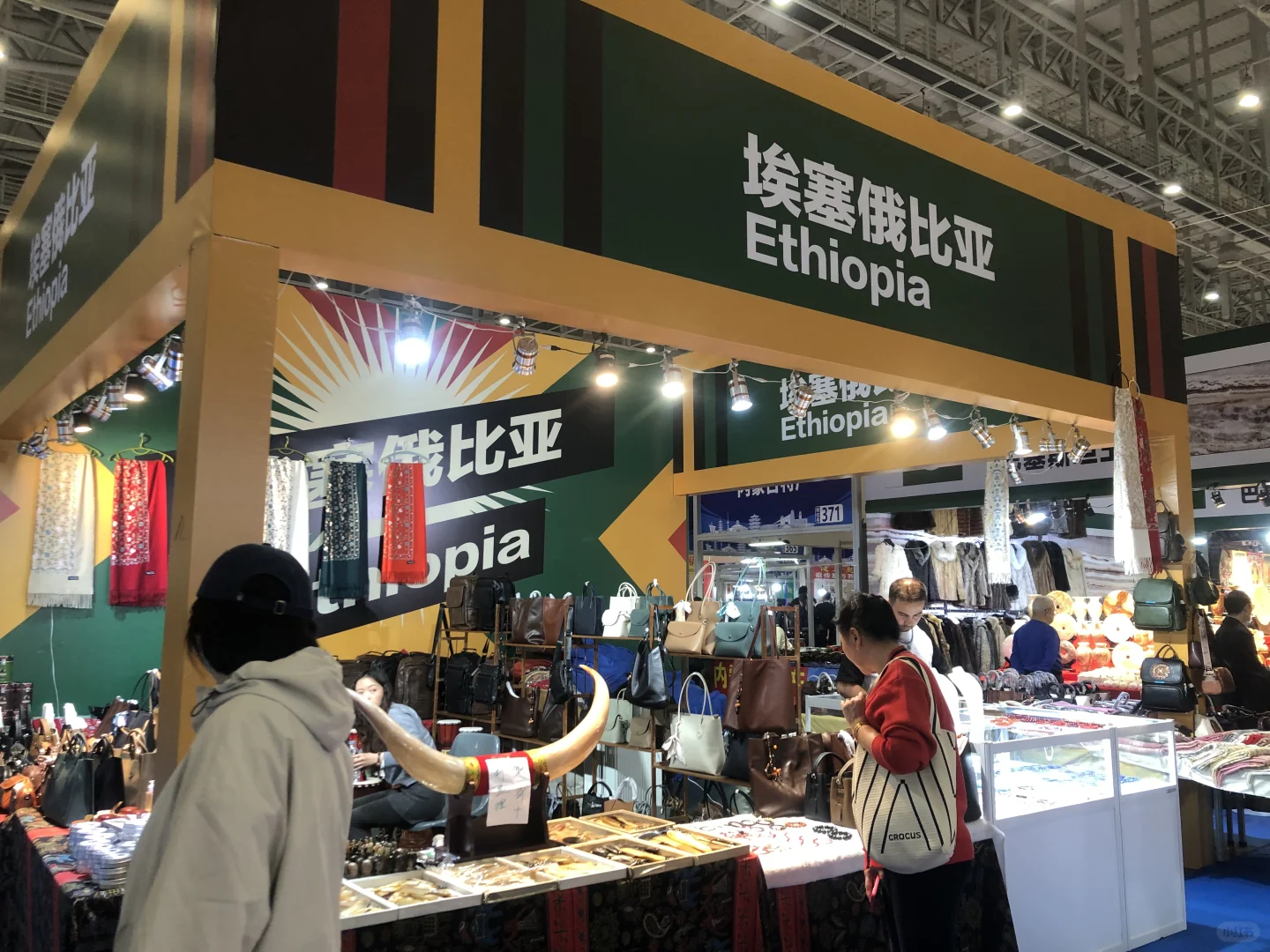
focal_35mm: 28
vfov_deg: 49.7
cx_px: 635
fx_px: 1027
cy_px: 476
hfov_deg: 63.4
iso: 32
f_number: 1.8
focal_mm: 4
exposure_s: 1/33
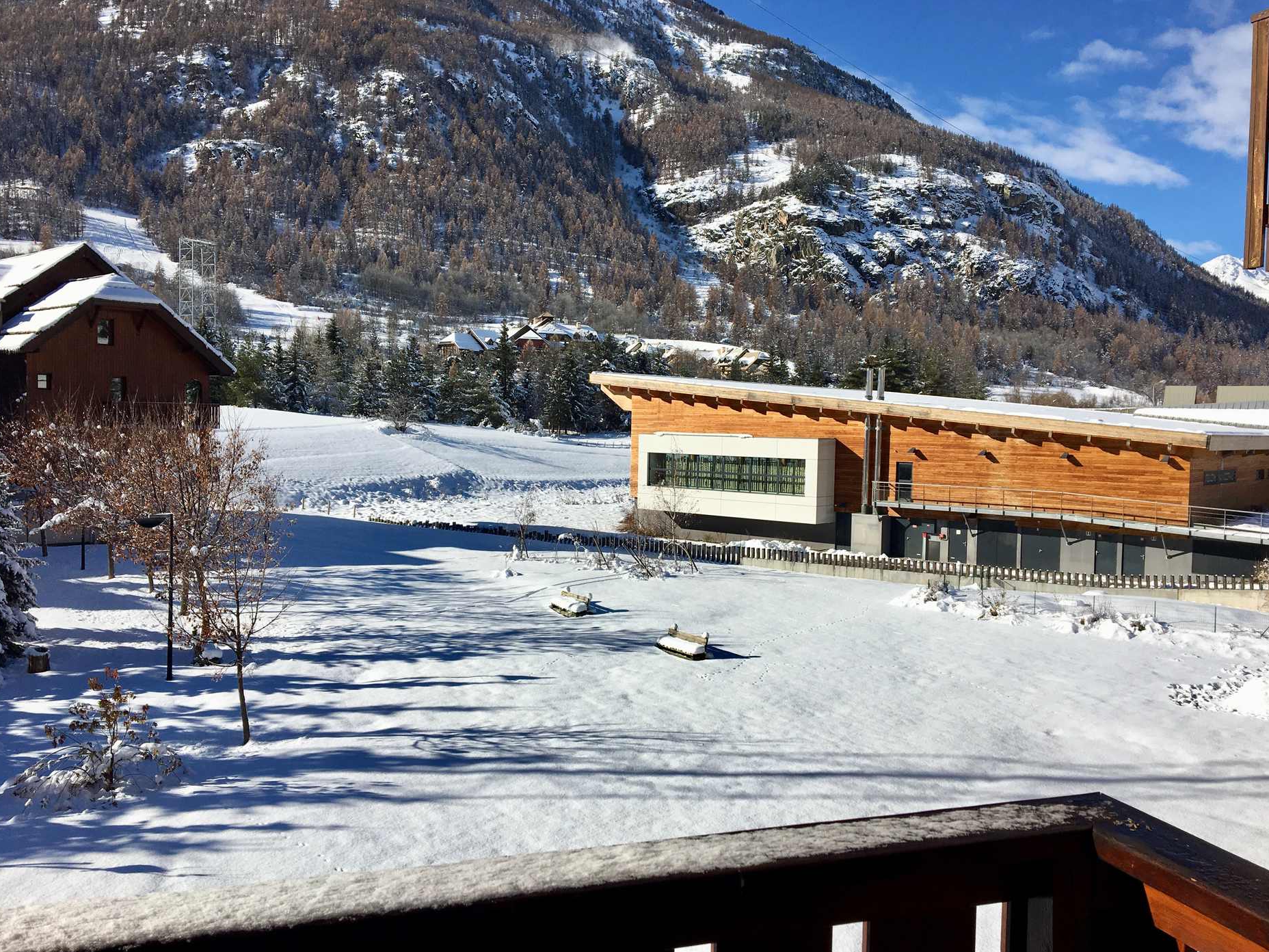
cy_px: 481
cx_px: 648
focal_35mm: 30
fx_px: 1100
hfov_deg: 60.0
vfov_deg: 46.8
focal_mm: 4.15
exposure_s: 1/3344
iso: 25
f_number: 2.2
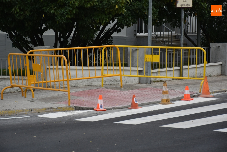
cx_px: 114
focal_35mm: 112
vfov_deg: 12.2
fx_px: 710
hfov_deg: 18.2
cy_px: 76
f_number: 5
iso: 500
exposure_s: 1/250
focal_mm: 75
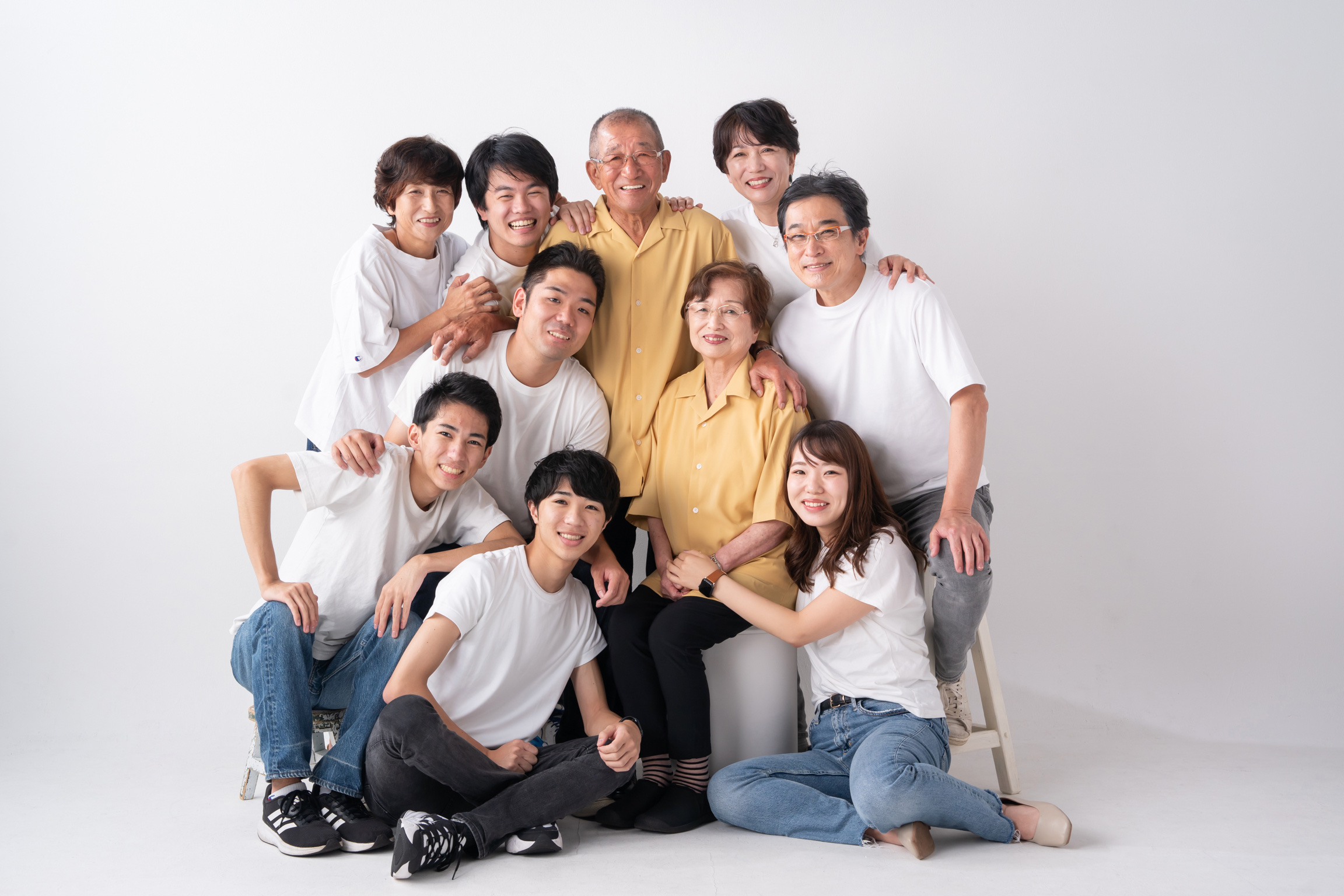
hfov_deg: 33.4
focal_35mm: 60
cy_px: 448
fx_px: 2240
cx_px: 672
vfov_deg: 22.6
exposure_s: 1/125
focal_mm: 60
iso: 320
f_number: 7.1
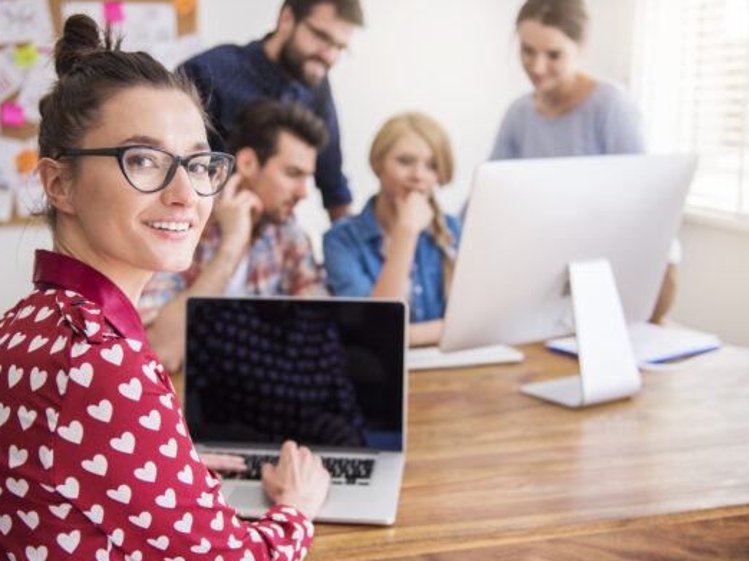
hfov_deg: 44.8
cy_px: 284
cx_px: 341
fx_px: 908
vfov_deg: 34.3
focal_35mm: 42
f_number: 2.8
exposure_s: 1/100
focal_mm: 38
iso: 100
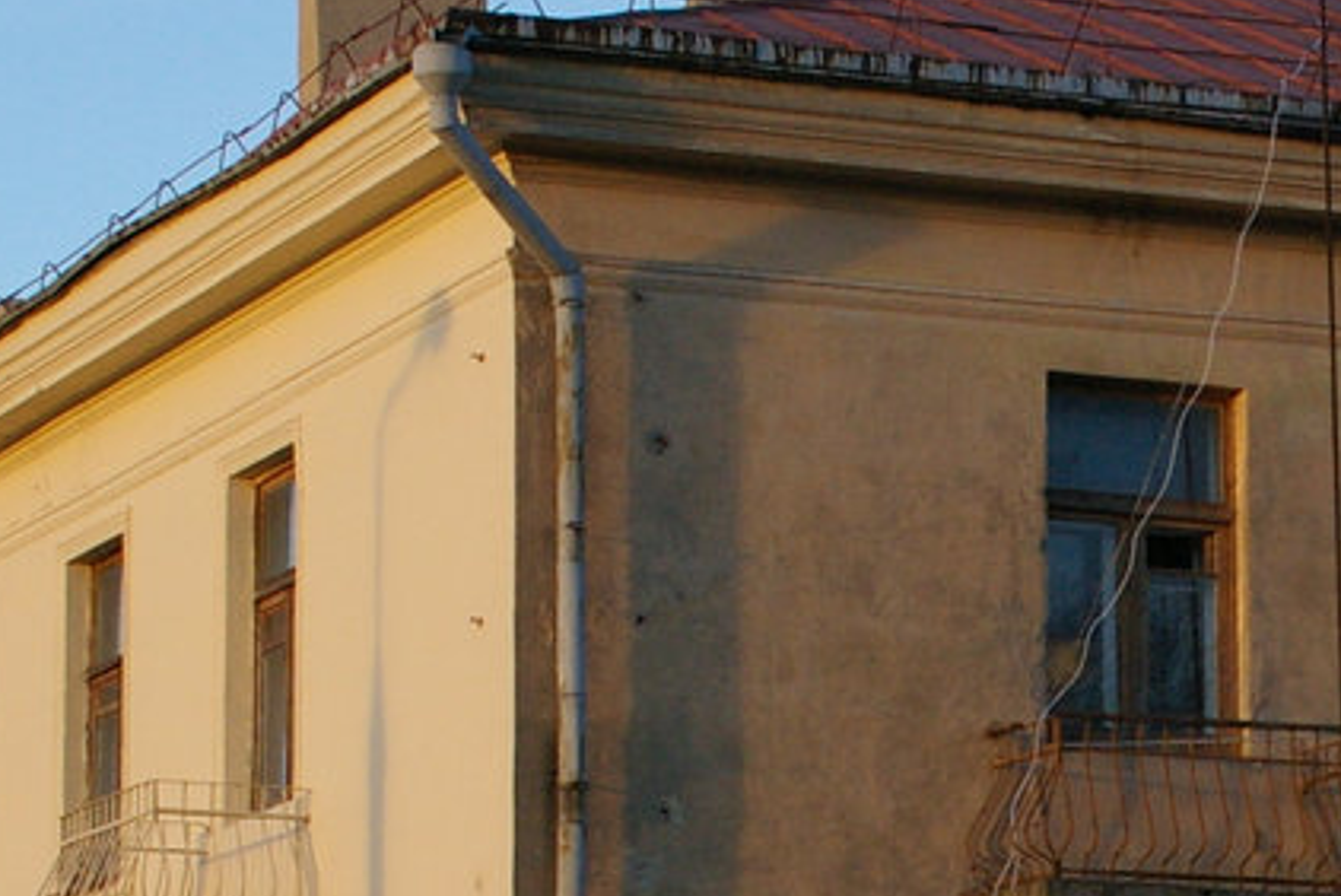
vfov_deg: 7.8
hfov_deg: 11.5
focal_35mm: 176
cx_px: 1424
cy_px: 1010
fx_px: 6552
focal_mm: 33
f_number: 6.7
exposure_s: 1/350
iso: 800
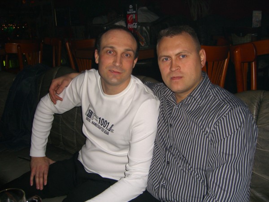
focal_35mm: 38
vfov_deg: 37.7
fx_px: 295
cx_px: 134
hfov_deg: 49.0
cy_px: 101
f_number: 2.8
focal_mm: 7.9
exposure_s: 1/60
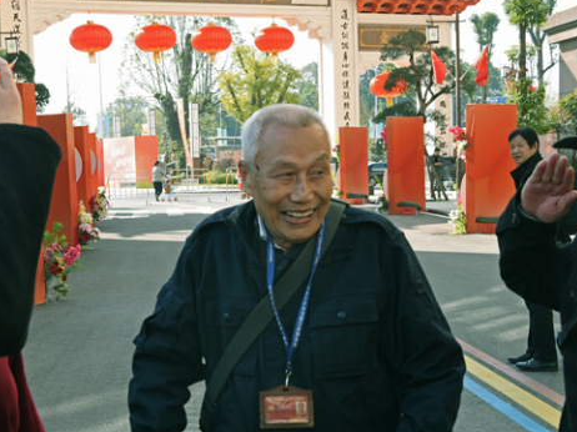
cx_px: 256
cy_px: 263
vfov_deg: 21.6
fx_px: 1133
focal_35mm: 68
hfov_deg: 28.6
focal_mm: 34
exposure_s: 1/60
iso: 160
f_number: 11
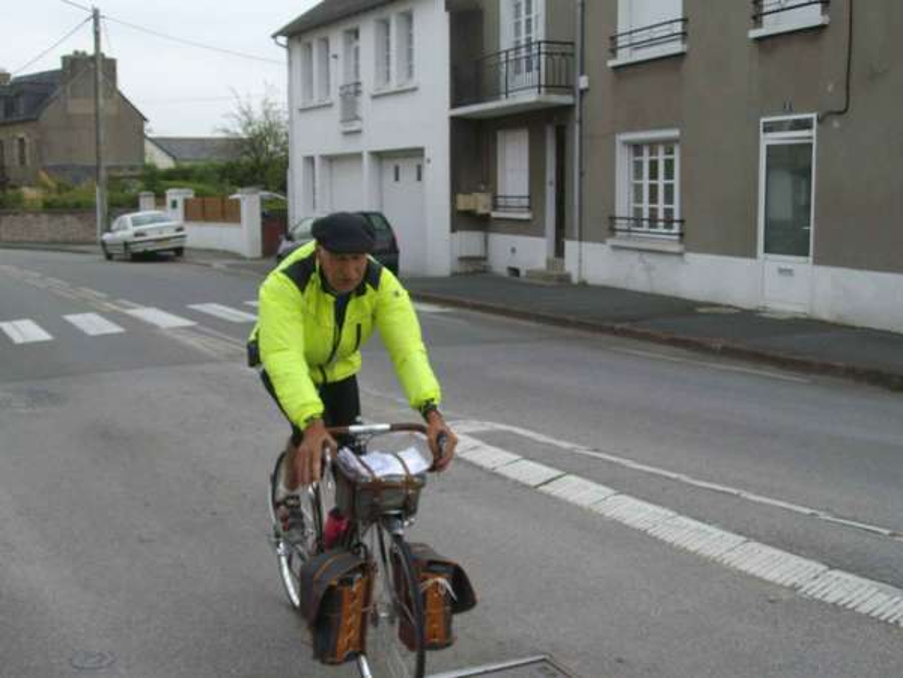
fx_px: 1174
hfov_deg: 42.1
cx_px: 452
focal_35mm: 45
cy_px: 339
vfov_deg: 32.2
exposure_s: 1/160
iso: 80
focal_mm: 7.4
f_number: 3
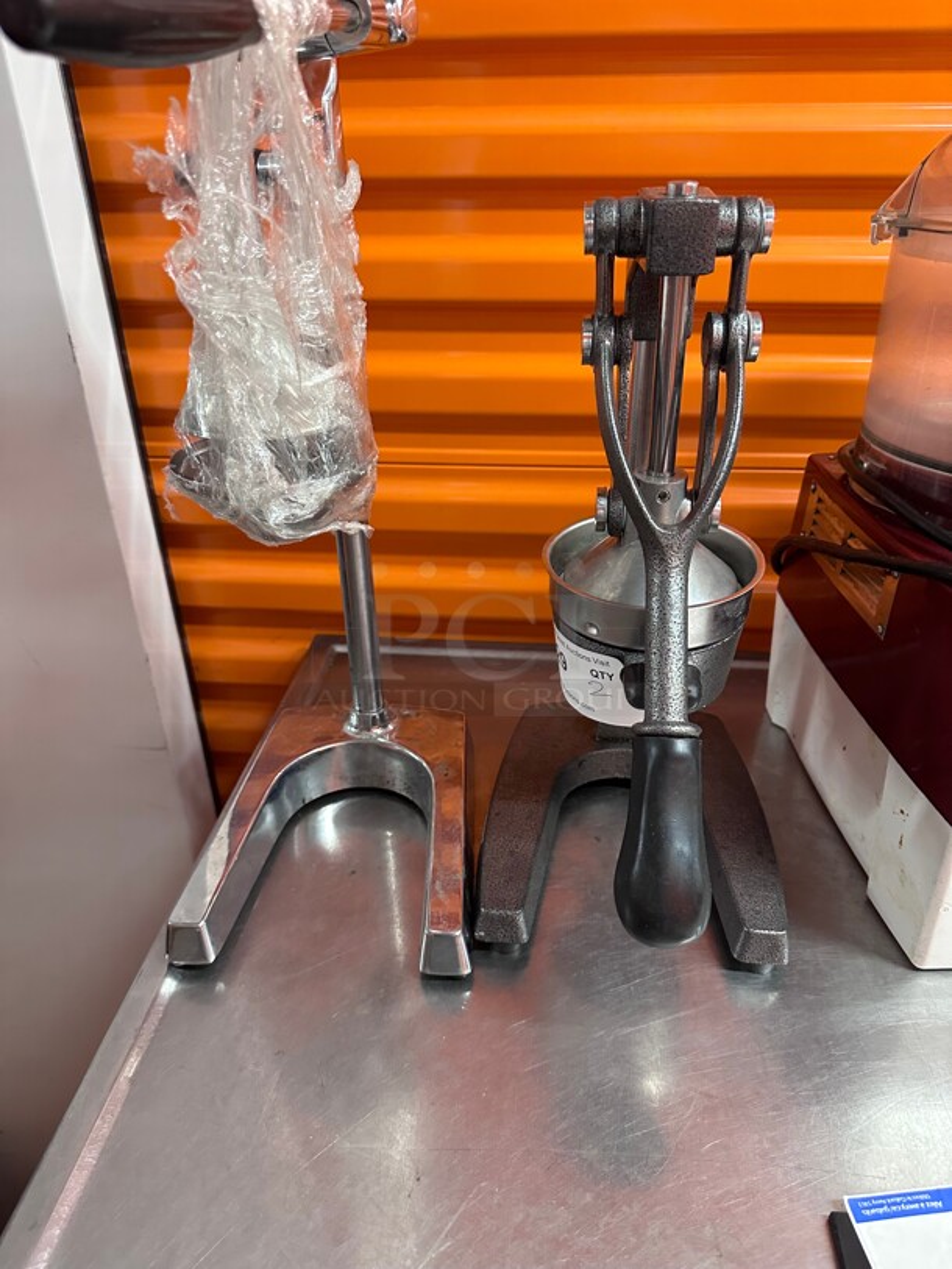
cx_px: 476
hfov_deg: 56.8
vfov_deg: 71.6
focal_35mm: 24
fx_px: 880
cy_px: 634
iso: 500
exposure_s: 1/60
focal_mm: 6.86
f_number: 1.78
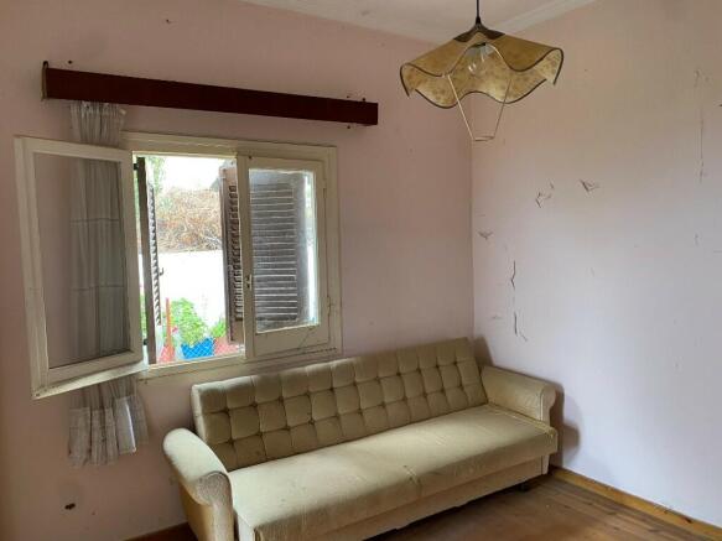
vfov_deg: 53.0
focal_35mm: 26
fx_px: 542
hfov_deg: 67.3
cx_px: 361
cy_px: 270
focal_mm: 4.25
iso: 125
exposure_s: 1/85
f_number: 1.8
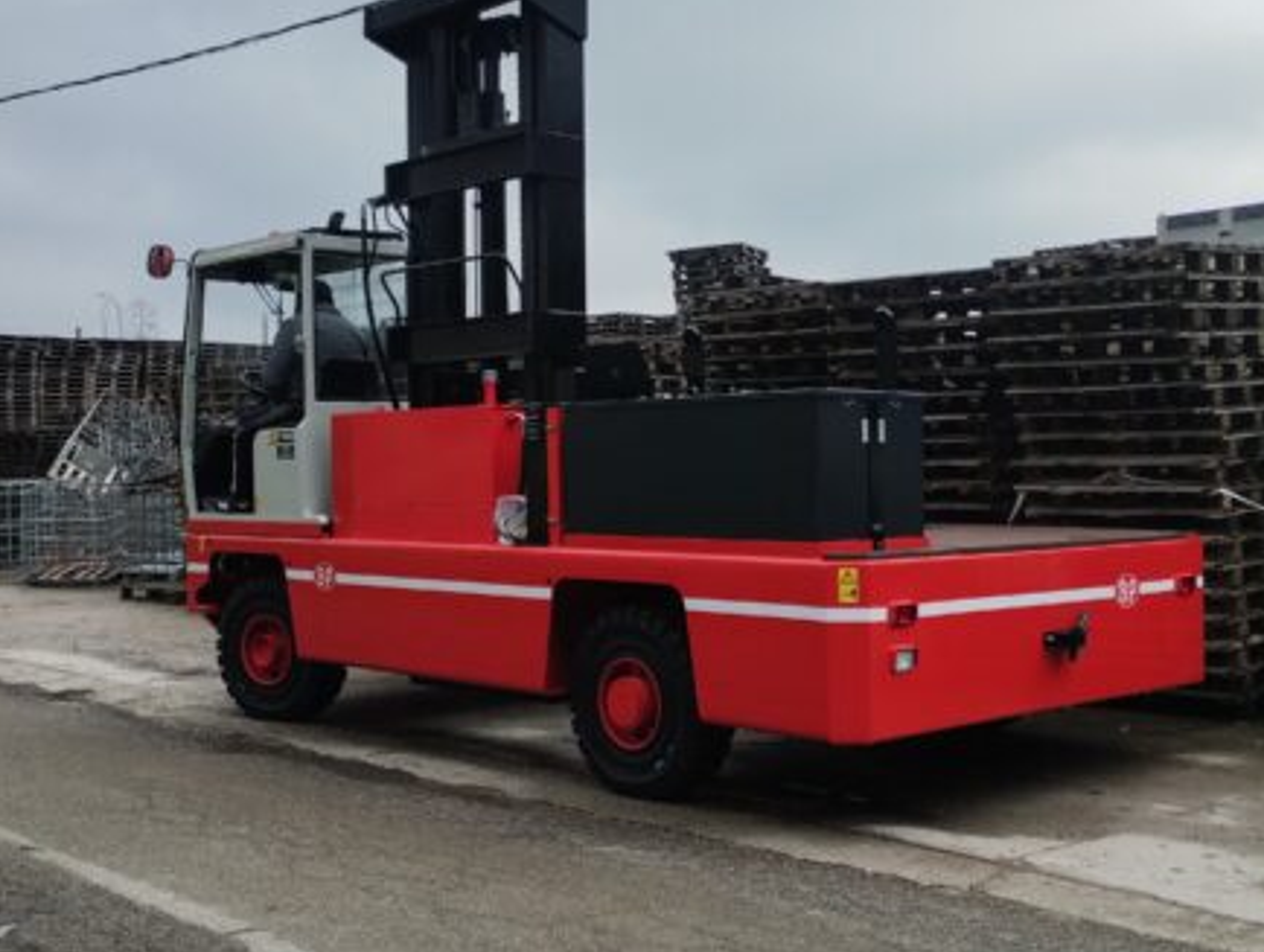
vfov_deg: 43.0
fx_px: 1207
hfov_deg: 55.3
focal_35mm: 33
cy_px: 450
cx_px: 641
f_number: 1.8
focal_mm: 4.27
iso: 100
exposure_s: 1/999
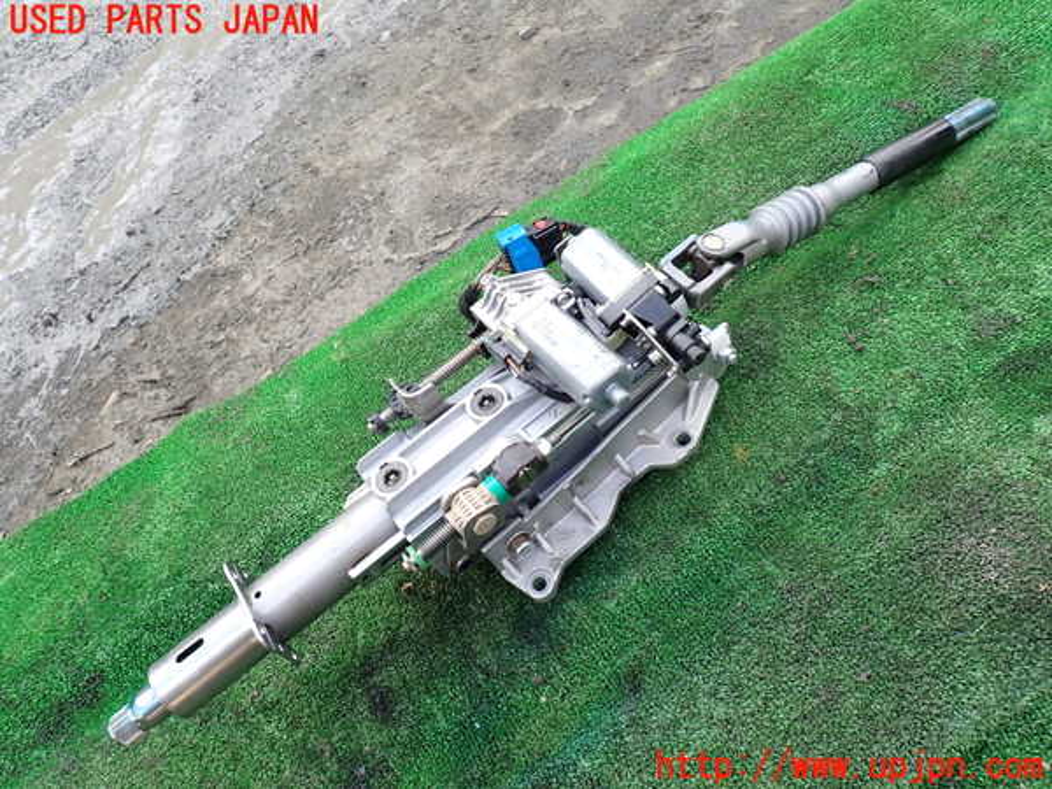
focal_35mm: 25
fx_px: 760
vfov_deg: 54.9
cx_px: 526
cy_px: 394
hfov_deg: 69.4
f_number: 2.8
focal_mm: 4.5
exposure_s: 1/160
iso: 100
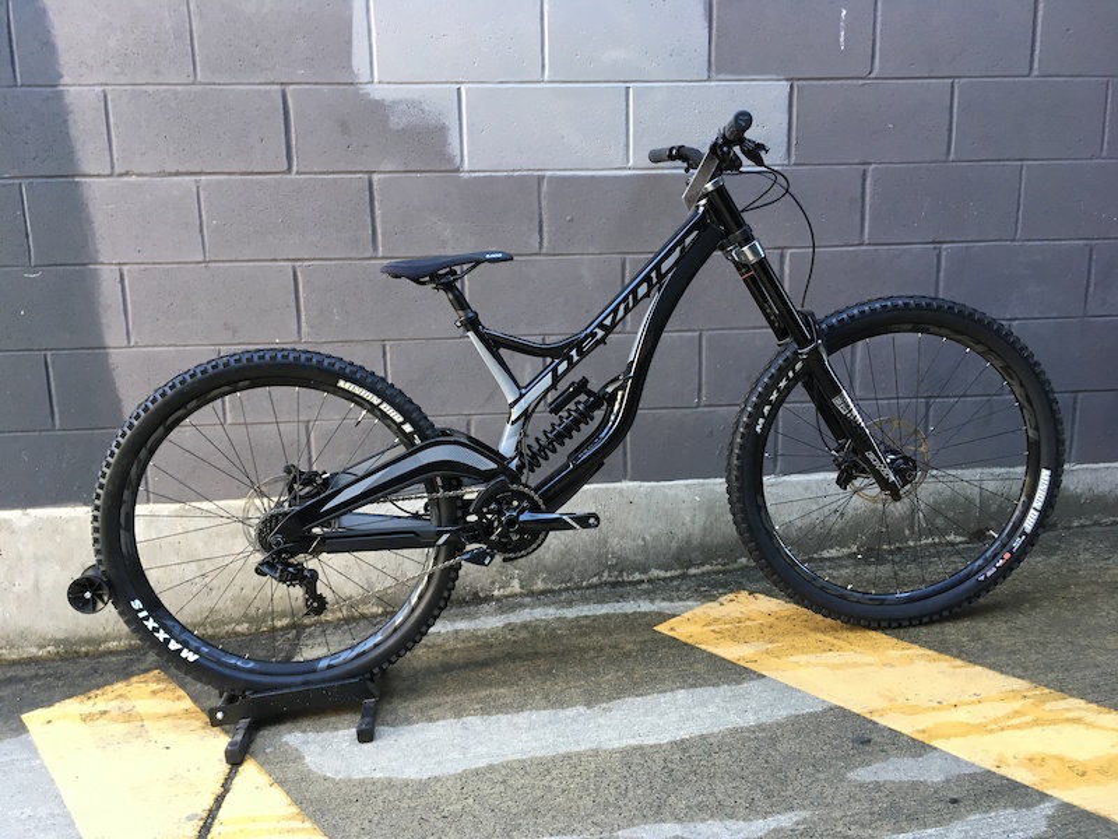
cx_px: 559
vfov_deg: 48.2
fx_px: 937
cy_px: 420
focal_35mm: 29
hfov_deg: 61.7
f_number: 2.2
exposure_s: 1/30
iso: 32
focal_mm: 4.15
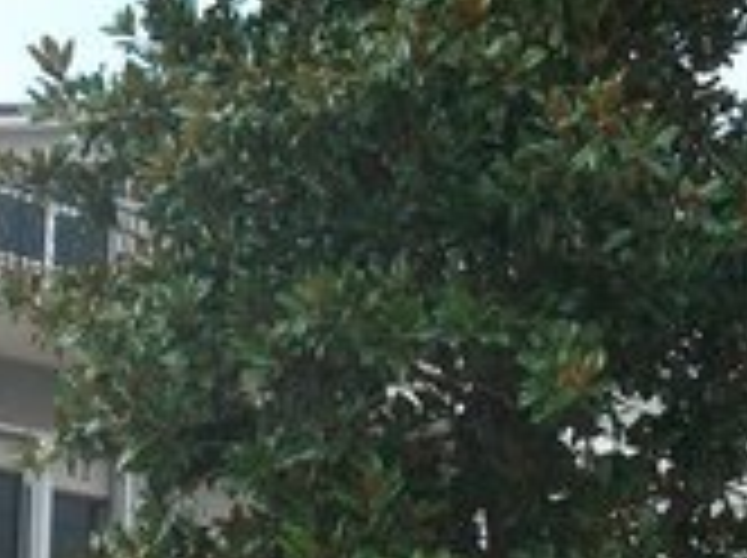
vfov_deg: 16.2
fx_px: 1875
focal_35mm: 87
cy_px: 680
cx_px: 130
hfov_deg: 22.2
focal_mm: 5.7
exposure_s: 1/640
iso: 80
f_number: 2.9
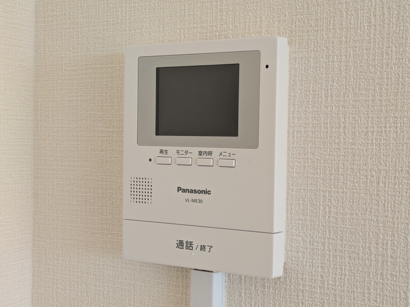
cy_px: 154
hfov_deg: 37.5
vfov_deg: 28.6
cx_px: 205
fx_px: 604
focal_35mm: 51
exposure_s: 1/120
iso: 66
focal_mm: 5.43
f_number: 1.89
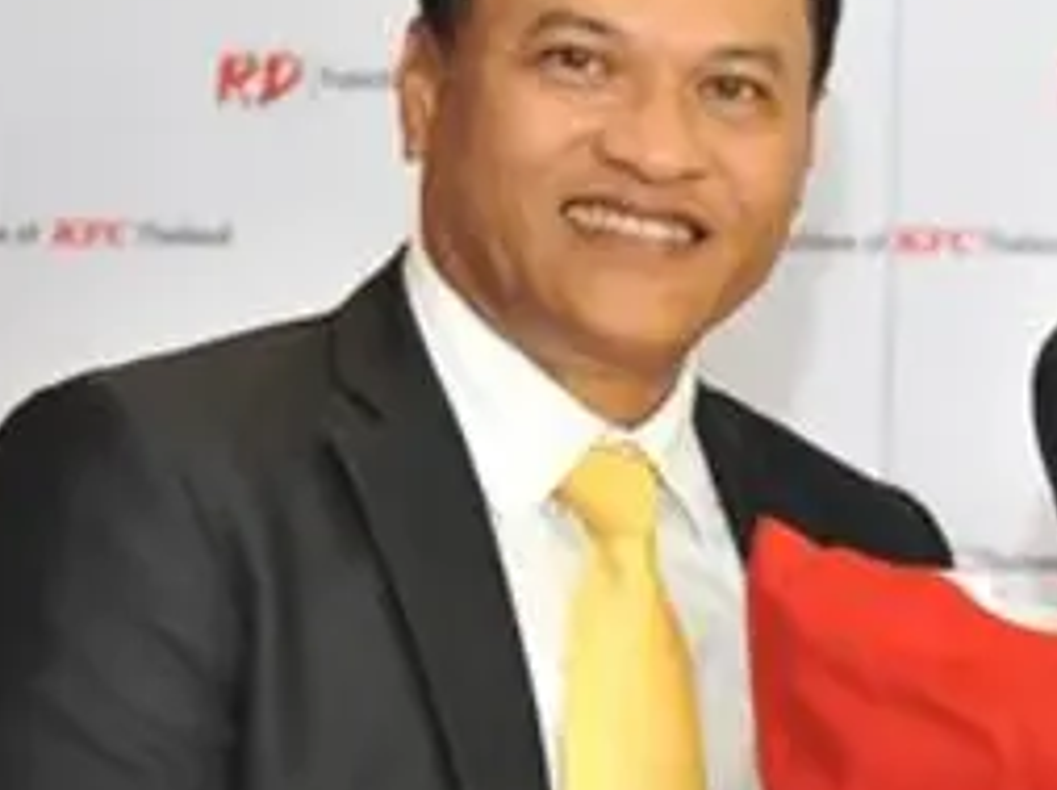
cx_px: 1132
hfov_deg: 10.6
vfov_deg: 8.1
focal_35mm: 184
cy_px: 416
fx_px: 5610
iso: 1000
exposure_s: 1/100
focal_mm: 62
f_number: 4
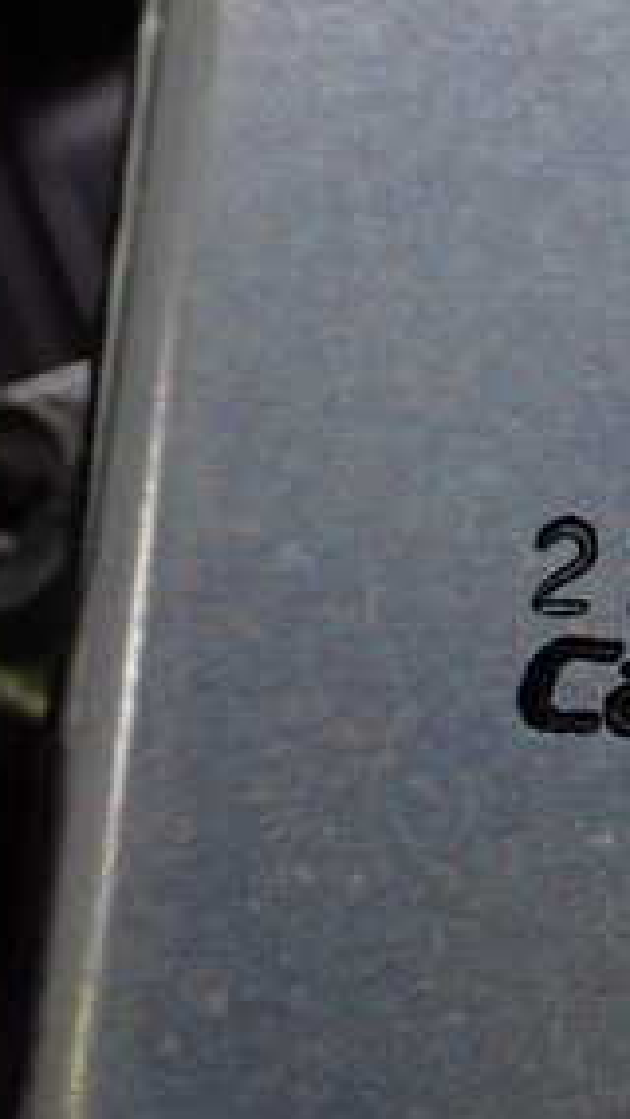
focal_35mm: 69
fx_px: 2047
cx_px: 1000
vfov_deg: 30.6
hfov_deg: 15.8
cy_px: 563
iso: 400
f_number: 2.3
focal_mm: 5.4
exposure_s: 1/125
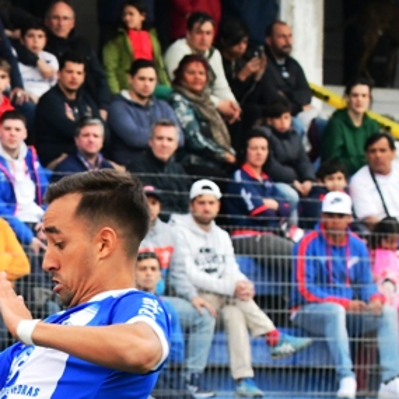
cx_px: -295
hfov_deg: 4.2
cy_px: 474
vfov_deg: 4.2
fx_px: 5386
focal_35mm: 413
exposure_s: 1/800
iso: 2000
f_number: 7.1
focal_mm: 90
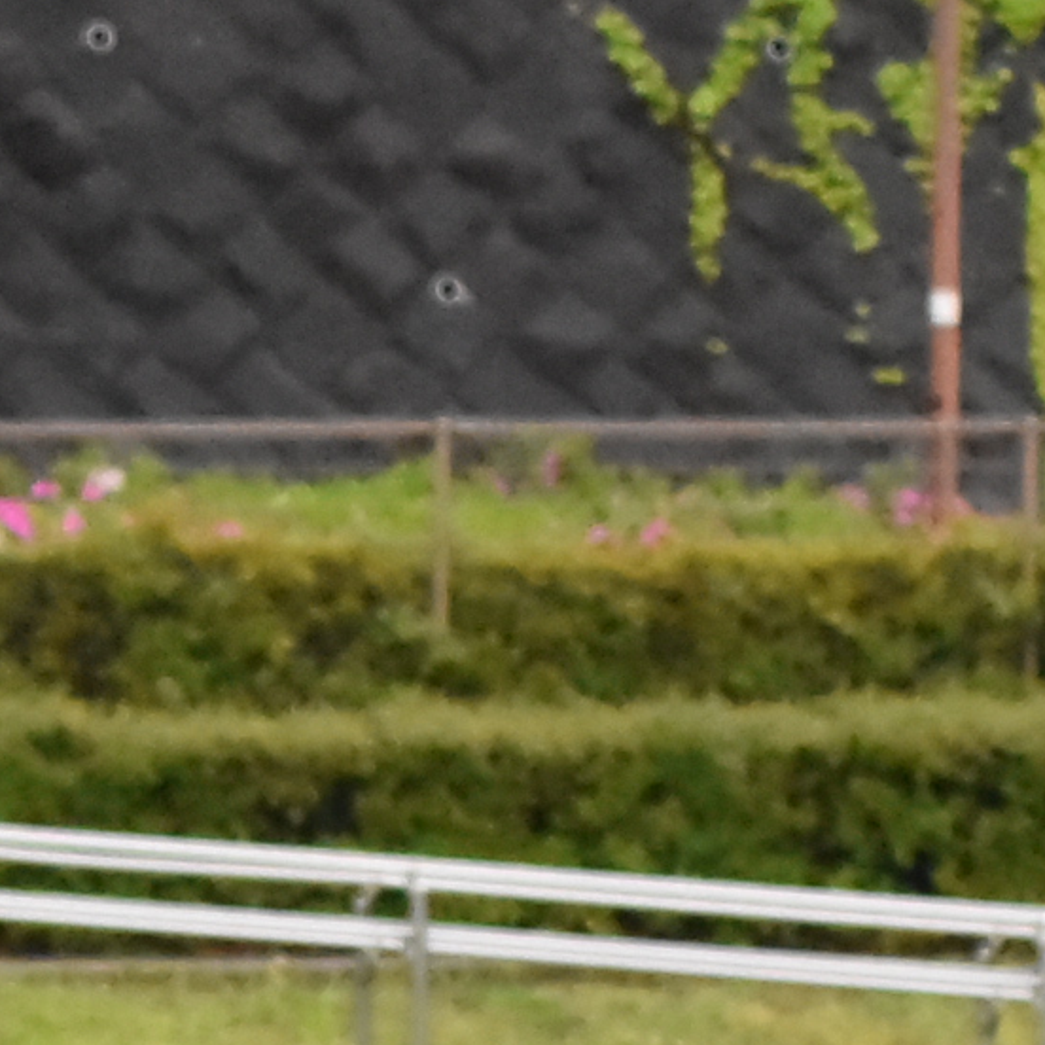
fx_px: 31876
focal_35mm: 933
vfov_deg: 1.9
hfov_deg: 1.9
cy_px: 1541
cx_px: -466
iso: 5000
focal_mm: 135
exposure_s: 1/3200
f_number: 5.3
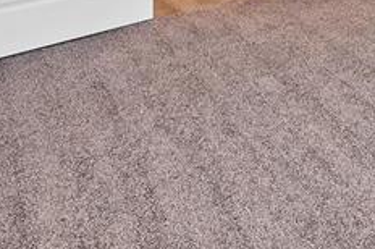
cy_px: -209
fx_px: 551
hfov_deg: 26.9
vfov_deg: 19.0
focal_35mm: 53
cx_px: 559
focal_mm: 12
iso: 200
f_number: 9
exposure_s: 1/3
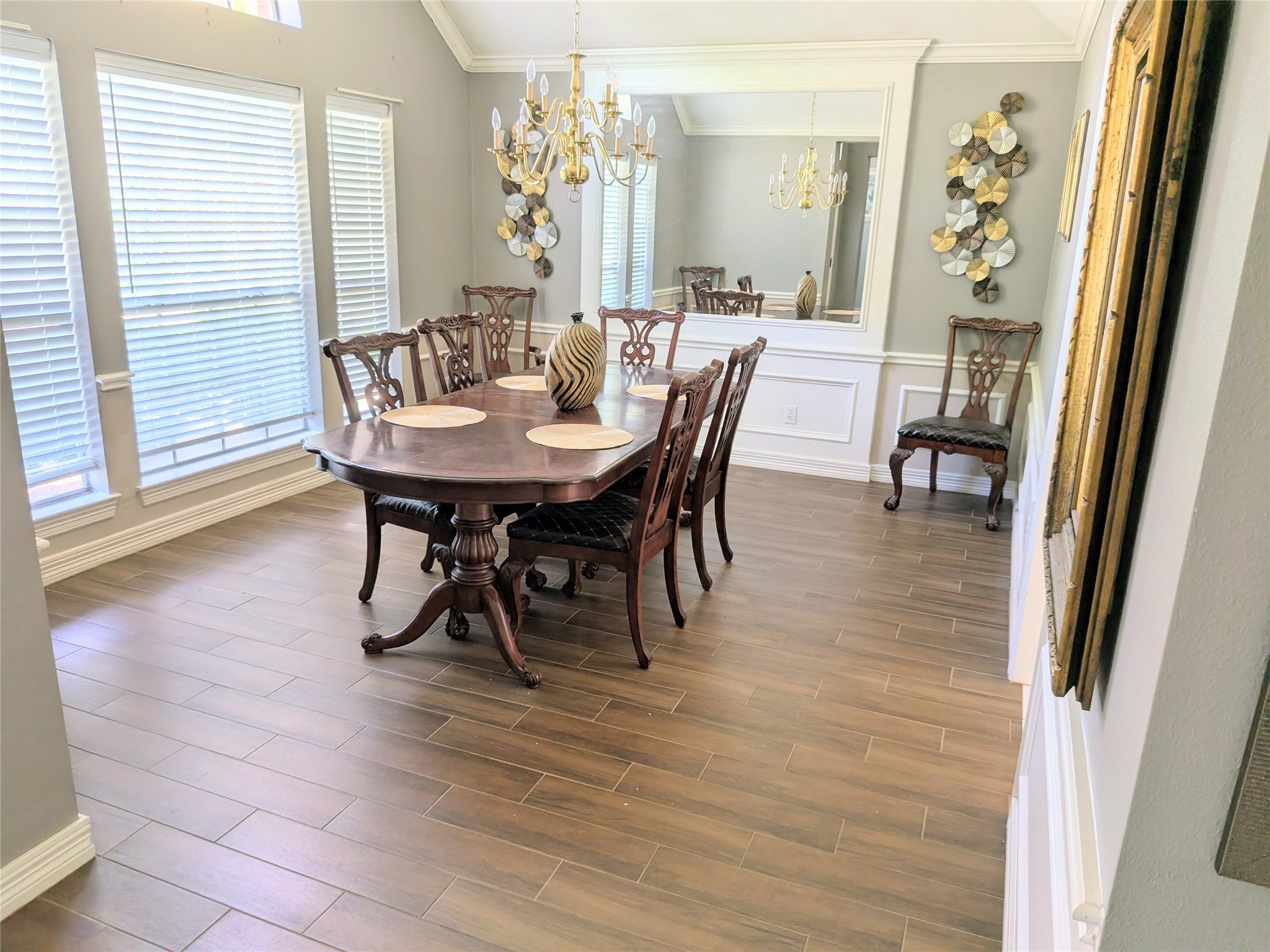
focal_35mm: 24
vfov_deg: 56.8
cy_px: 476
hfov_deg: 71.6
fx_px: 881
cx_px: 635
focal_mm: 4.53
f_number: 1.7
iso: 36
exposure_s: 1/35.7
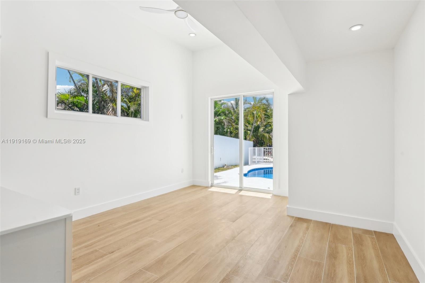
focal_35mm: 18
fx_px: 212
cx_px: 212
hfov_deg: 90.1
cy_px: 142
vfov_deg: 67.3
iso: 100
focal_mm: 18
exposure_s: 1/125
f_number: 8
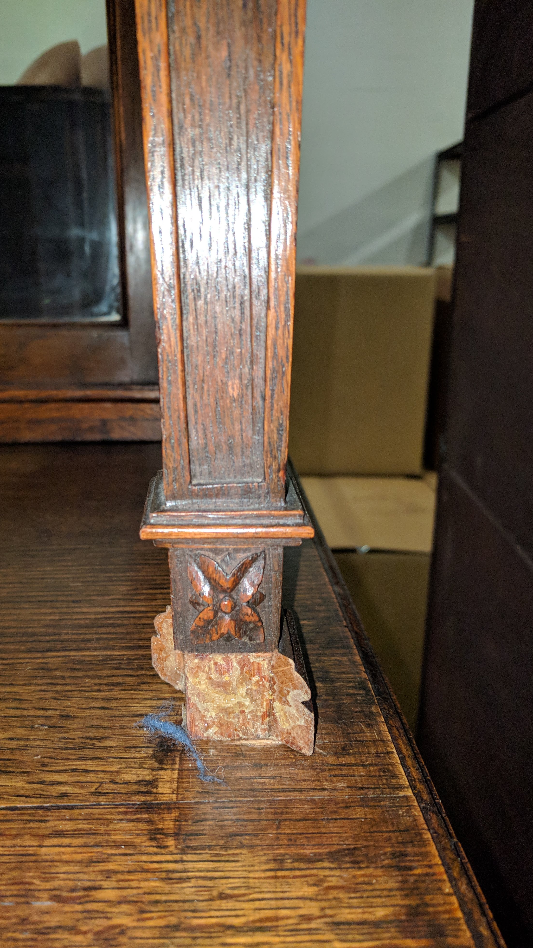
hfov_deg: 40.1
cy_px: 483
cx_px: 226
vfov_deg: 66.1
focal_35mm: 29
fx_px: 729
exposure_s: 1/83.7
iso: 333
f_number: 2
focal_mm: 4.67
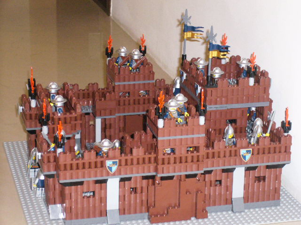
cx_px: 150
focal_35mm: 105
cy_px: 112
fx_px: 913
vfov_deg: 14.1
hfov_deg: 18.7
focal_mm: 17.4
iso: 400
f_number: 5
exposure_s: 1/60
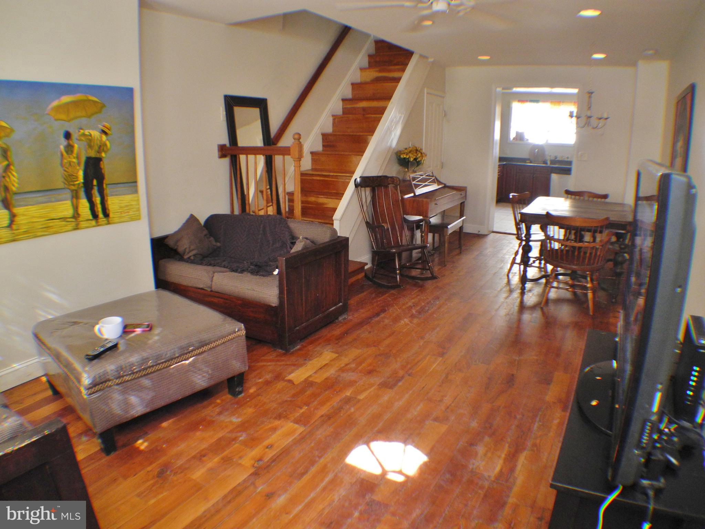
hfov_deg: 63.4
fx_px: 570
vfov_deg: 49.7
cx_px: 352
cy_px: 264
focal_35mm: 28
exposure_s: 1/30
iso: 368
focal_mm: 6
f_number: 2.8
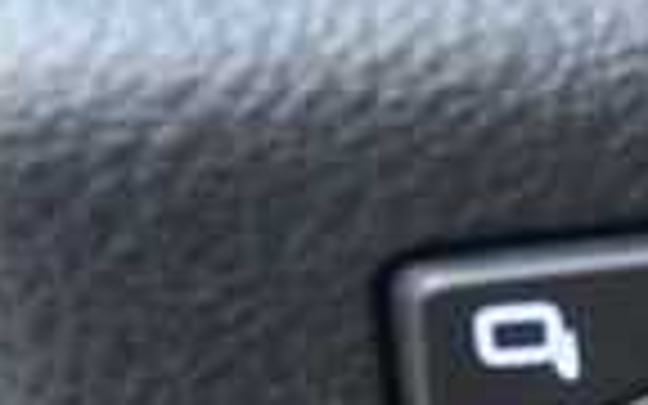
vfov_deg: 5.9
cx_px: 1314
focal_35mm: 218
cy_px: 796
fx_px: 3850
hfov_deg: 9.0
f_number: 4.8
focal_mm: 32
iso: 8000
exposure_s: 1/60
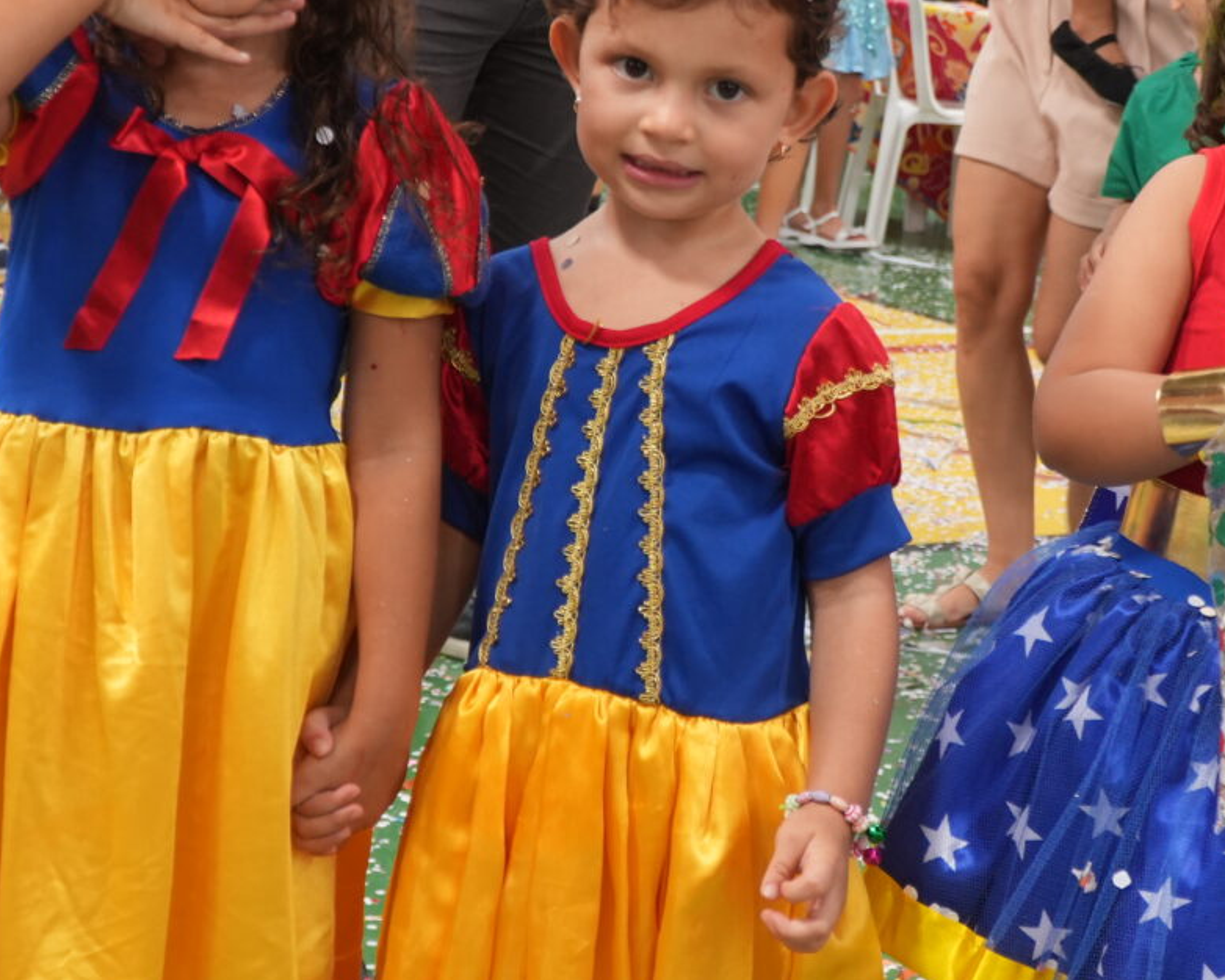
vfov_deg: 21.8
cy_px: 407
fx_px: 2539
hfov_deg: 27.1
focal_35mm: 70
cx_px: 732
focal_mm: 24
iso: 500
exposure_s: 1/125
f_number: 4
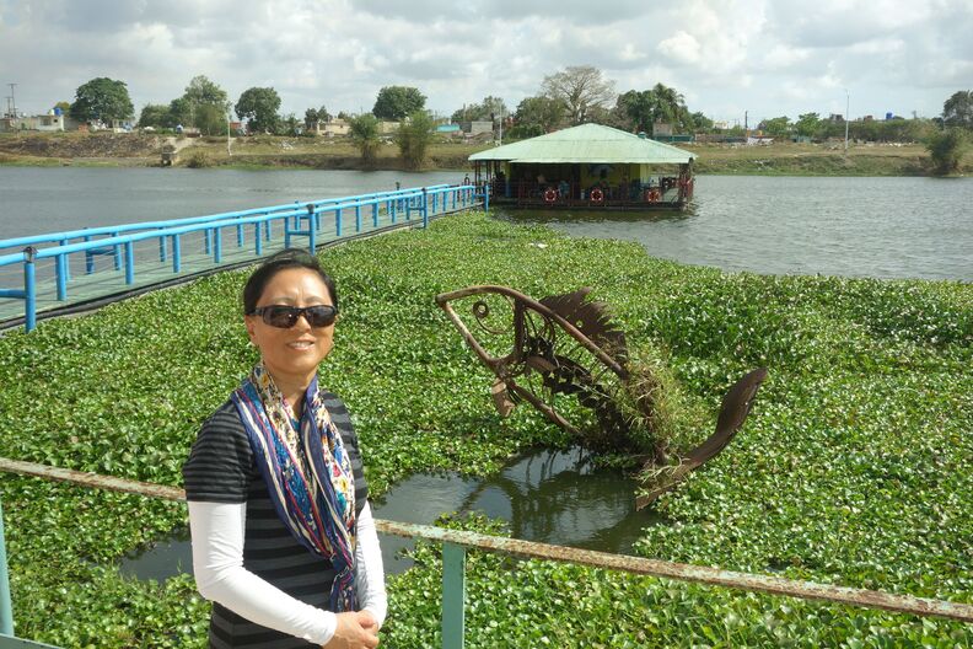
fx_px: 1027
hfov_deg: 50.7
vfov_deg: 35.1
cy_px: 324
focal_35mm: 38
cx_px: 486
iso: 125
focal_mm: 14.23
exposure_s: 1/800
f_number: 4
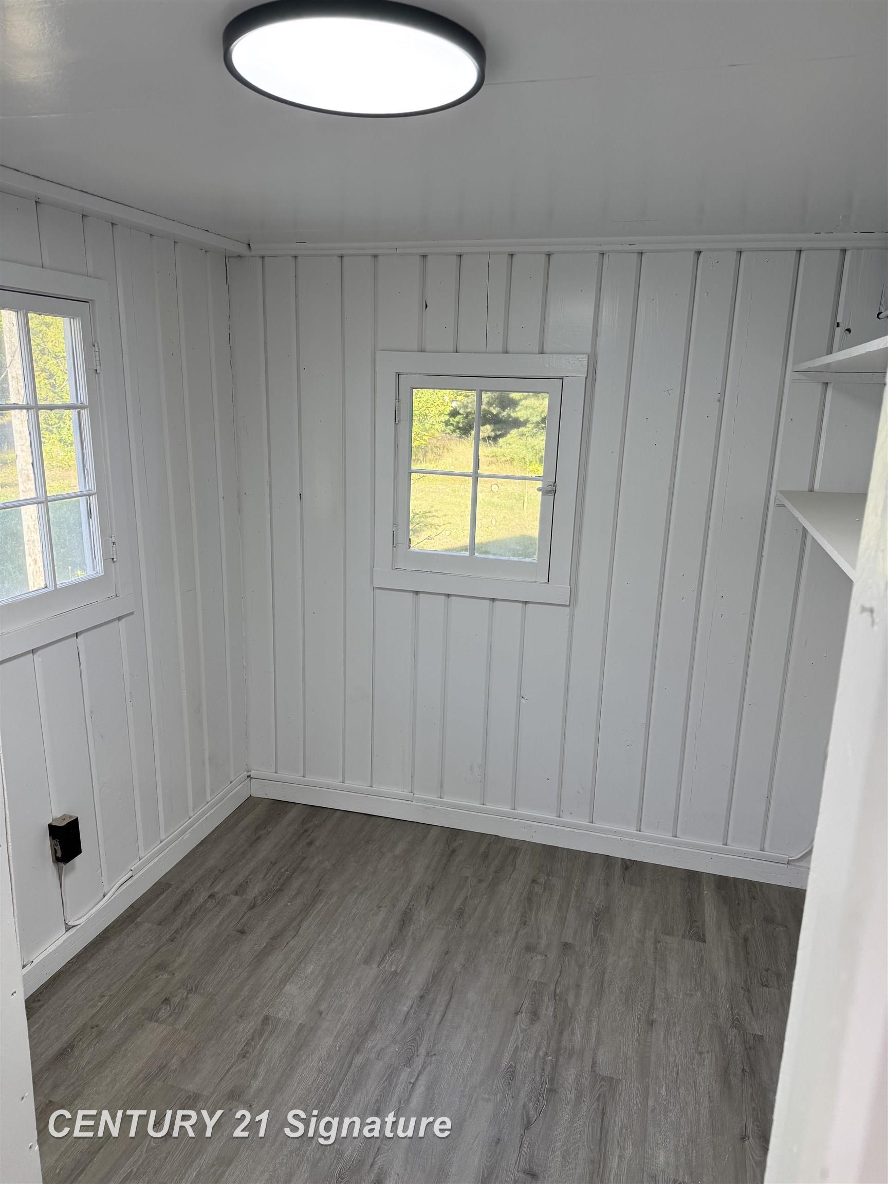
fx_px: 821
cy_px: 592
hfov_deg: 56.8
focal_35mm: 24
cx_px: 444
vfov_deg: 71.6
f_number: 1.78
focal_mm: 6.76
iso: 80
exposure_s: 1/166
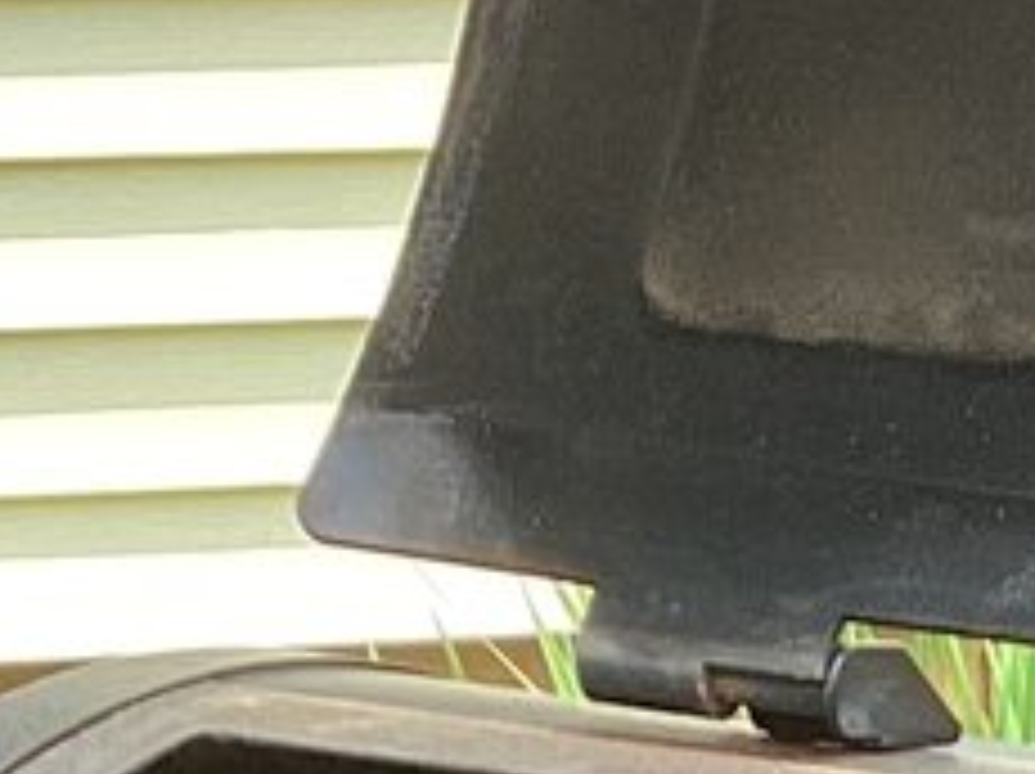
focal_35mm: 204
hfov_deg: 9.5
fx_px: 6093
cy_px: 1861
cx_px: 1478
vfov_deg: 6.9
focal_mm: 3.3
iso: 25
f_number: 2.4
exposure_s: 1/163
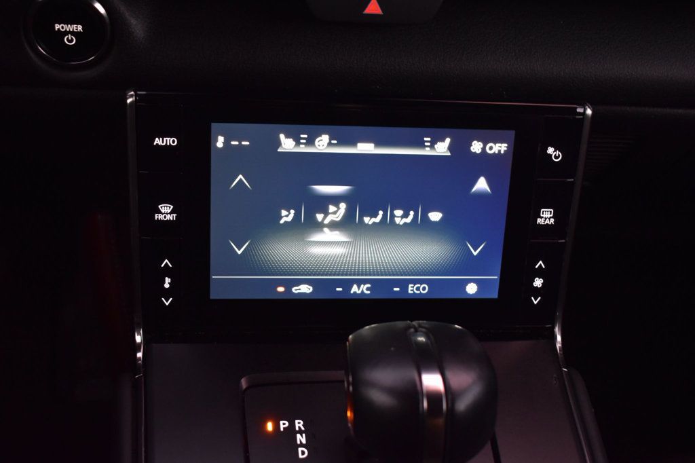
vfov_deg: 28.9
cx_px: 348
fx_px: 897
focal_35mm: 46
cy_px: 232
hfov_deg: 42.3
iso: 1600
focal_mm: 31
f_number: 4.2
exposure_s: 1/13
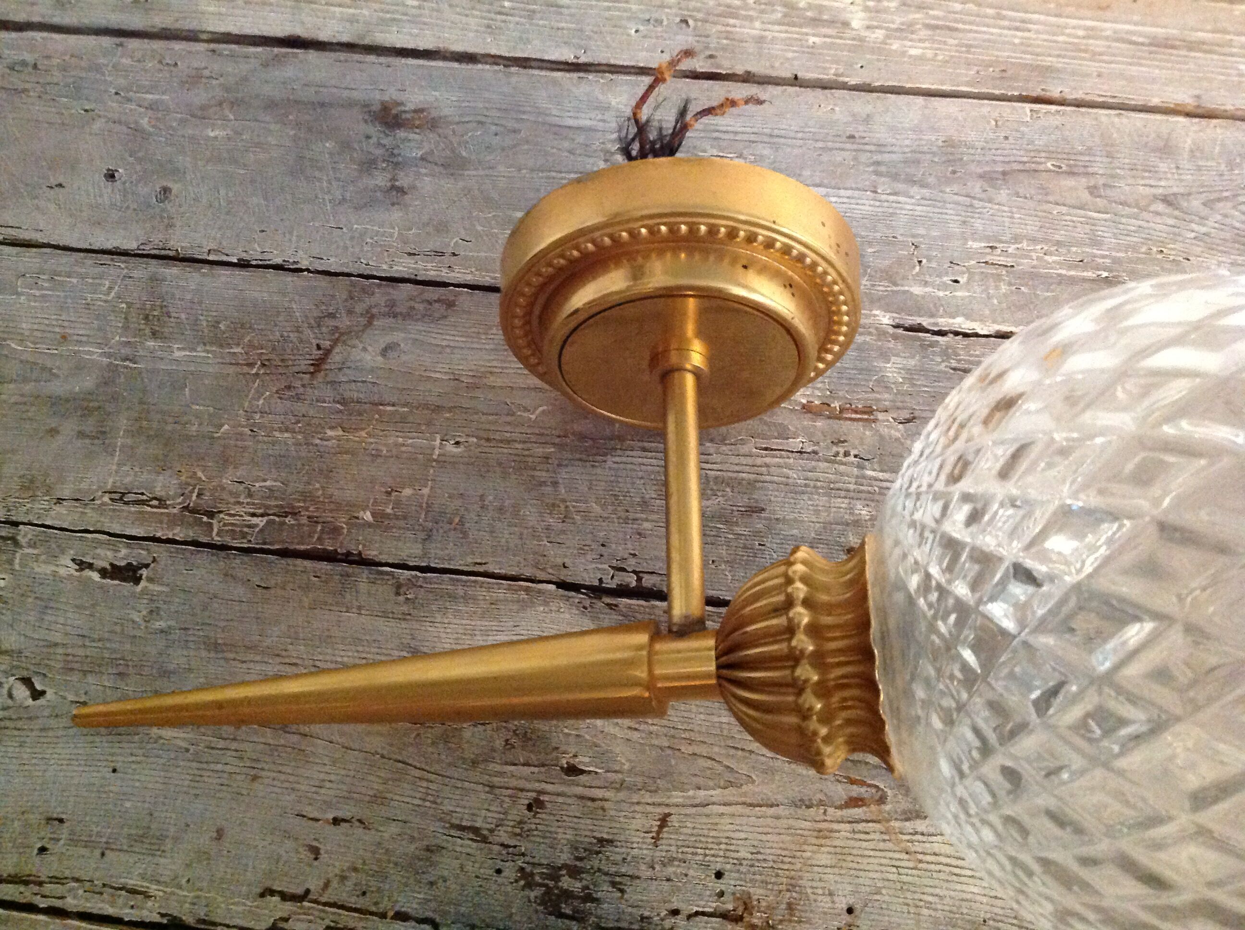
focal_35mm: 35
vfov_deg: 40.6
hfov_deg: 52.7
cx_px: 622
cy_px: 465
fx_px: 1257
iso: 640
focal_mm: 4.28
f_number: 2.4
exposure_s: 1/15
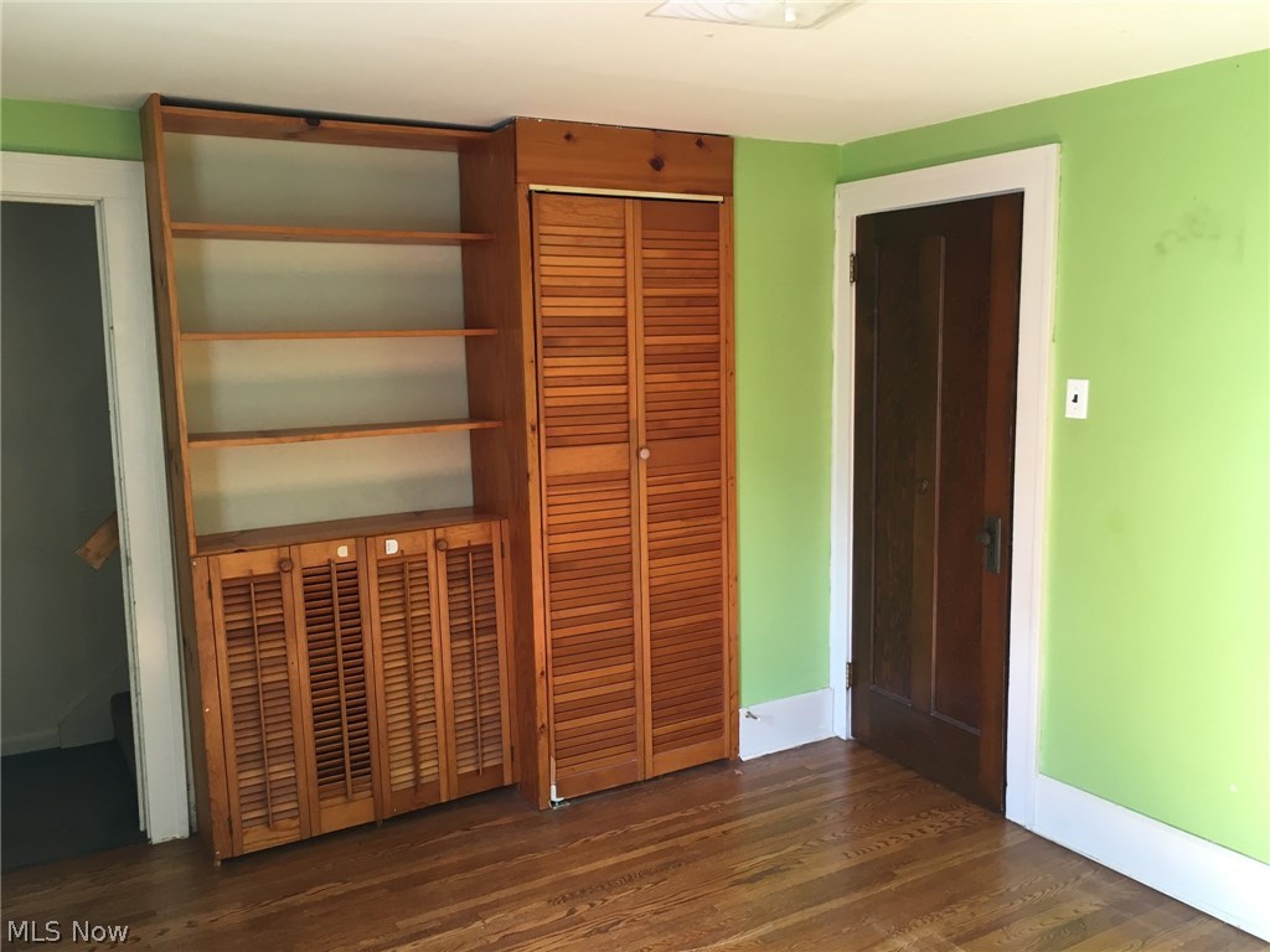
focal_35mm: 29
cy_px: 476
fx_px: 1064
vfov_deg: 48.2
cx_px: 635
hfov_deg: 61.7
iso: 64
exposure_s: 1/30
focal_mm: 4.15
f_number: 2.2
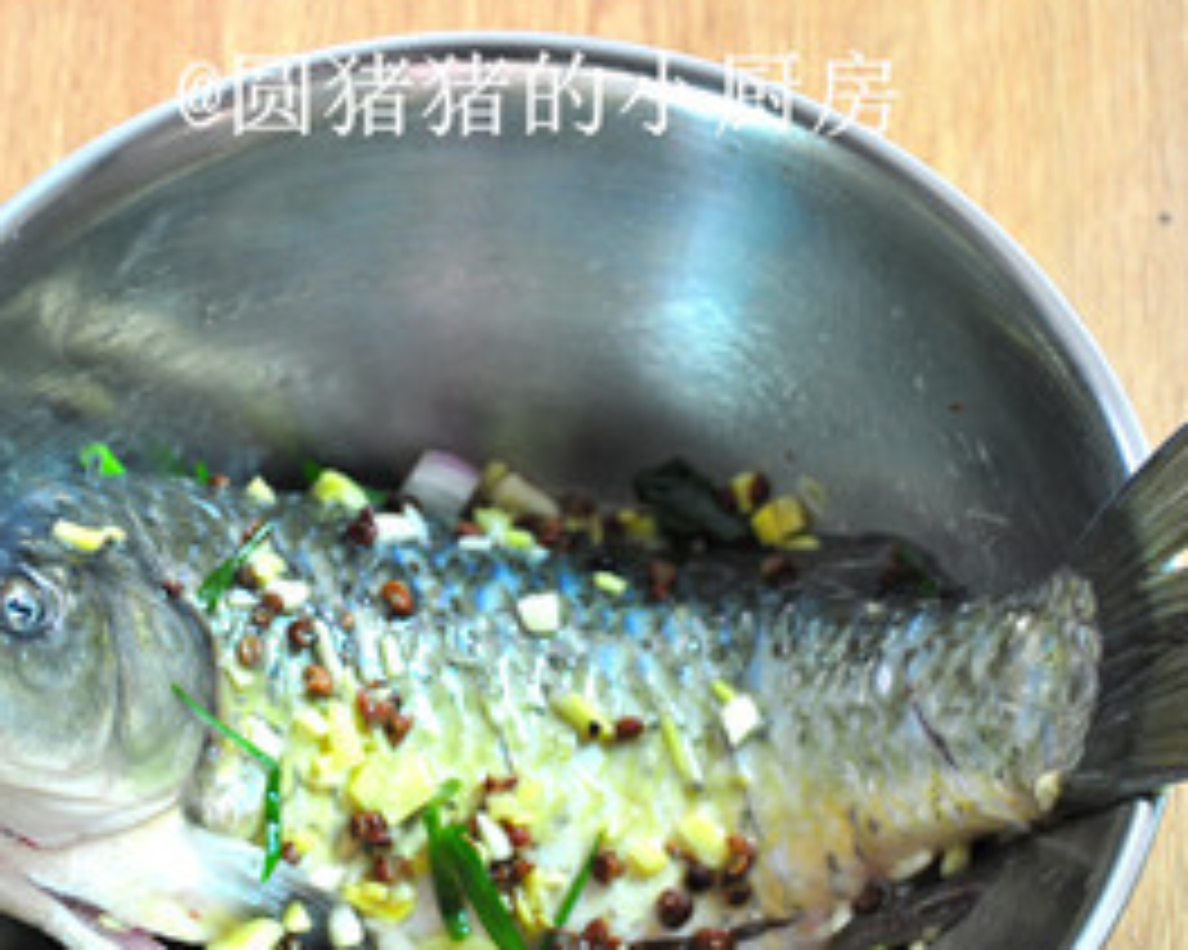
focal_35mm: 108
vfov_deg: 14.3
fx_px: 3789
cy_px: 639
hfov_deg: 17.8
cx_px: 500
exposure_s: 1/5
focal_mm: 45
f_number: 6.3
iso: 250
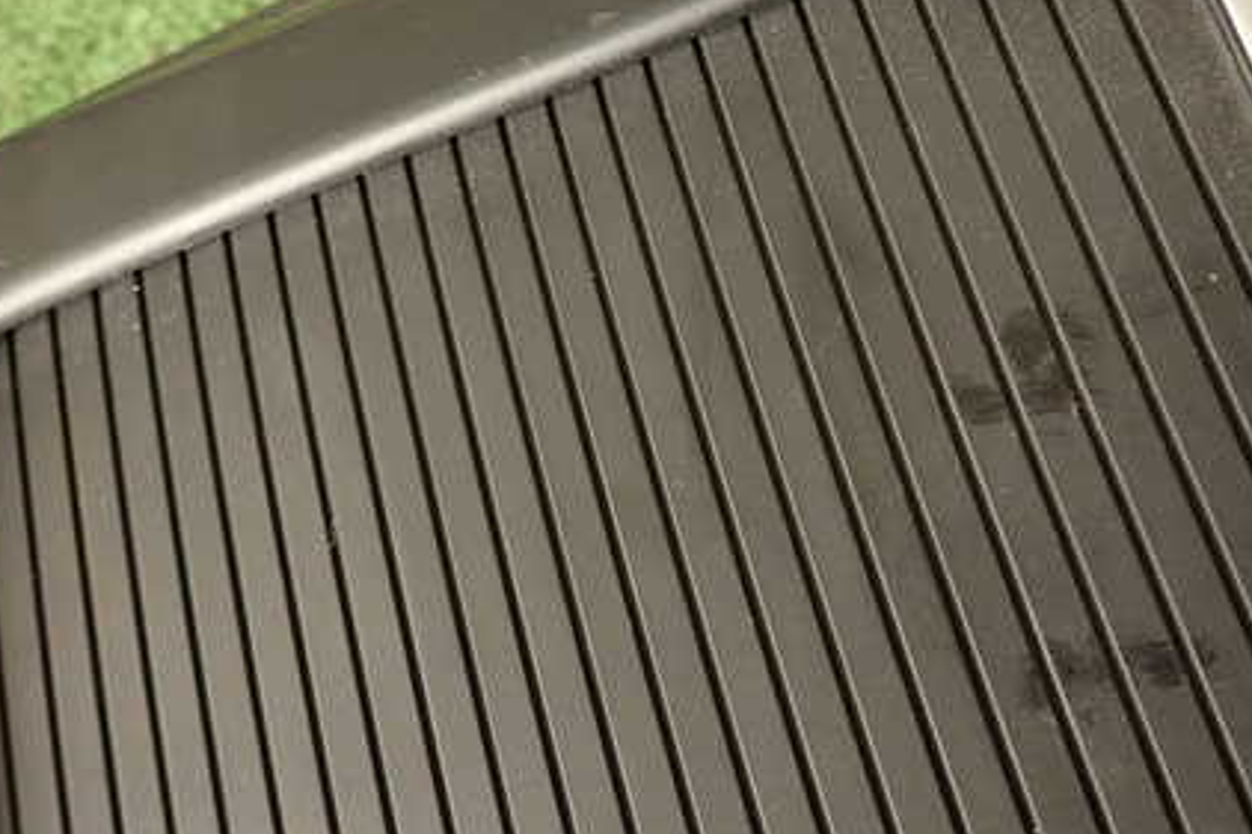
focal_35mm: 37
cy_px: 273
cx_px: 846
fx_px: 1286
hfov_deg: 50.9
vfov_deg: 35.5
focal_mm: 4.5
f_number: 2
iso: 200
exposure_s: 1/60
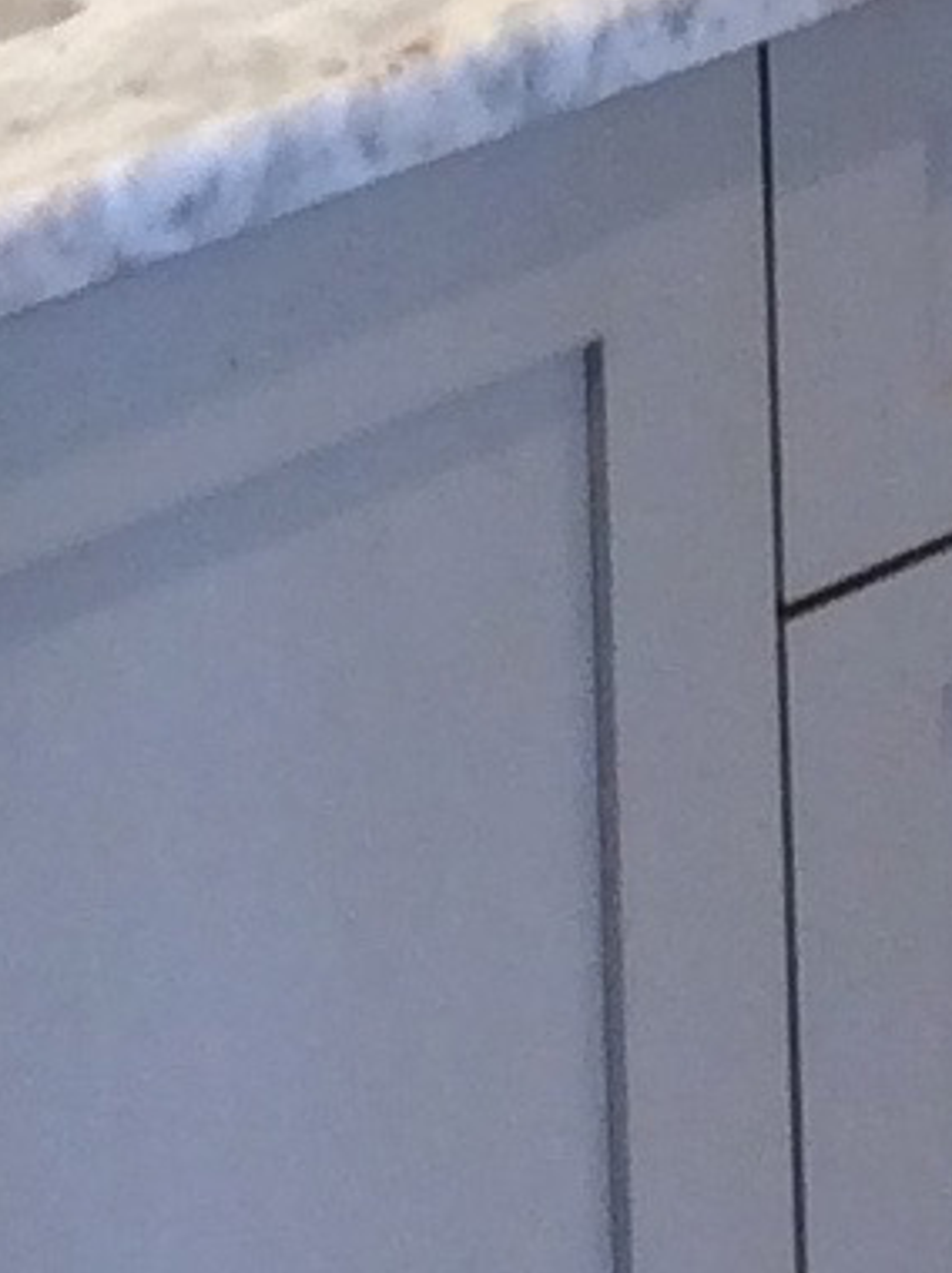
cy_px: -1270
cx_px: 1056
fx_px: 8012
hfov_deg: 6.8
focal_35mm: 218
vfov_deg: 8.6
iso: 40
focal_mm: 3.3
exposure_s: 1/24
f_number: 2.4
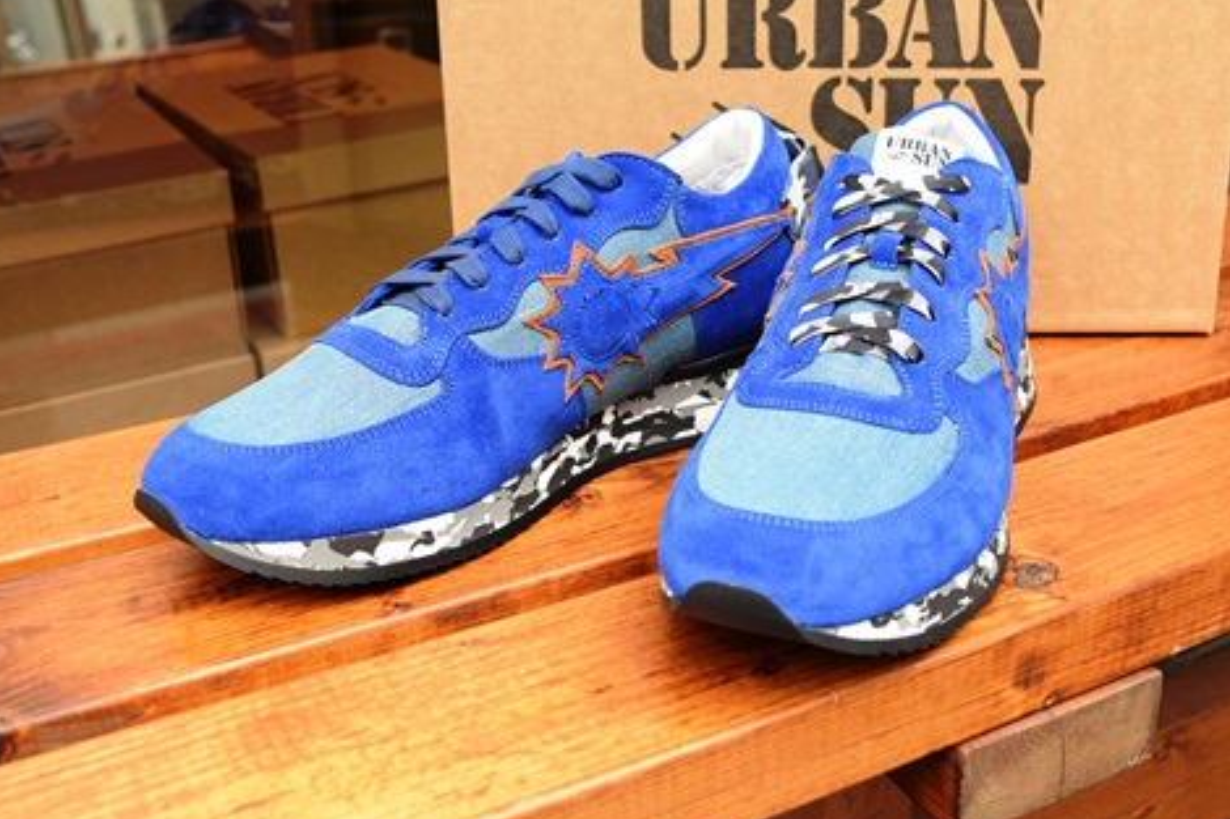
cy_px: 327
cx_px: 688
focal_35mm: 45
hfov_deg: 43.5
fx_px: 1537
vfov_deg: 29.8
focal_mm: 22
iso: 400
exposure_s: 1/80
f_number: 4.5
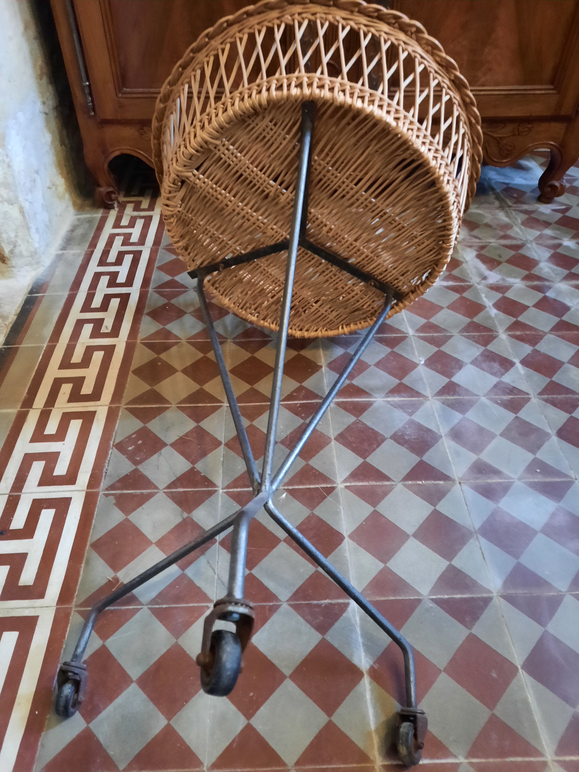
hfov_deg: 54.9
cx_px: 290
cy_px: 386
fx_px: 558
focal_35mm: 25
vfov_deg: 69.4
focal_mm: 4.6
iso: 640
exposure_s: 1/25
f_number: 2
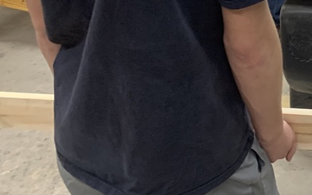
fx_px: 629
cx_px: 359
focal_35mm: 74
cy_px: -72
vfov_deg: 16.5
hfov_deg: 25.4
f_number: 1.8
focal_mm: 4.25
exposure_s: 1/60
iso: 160
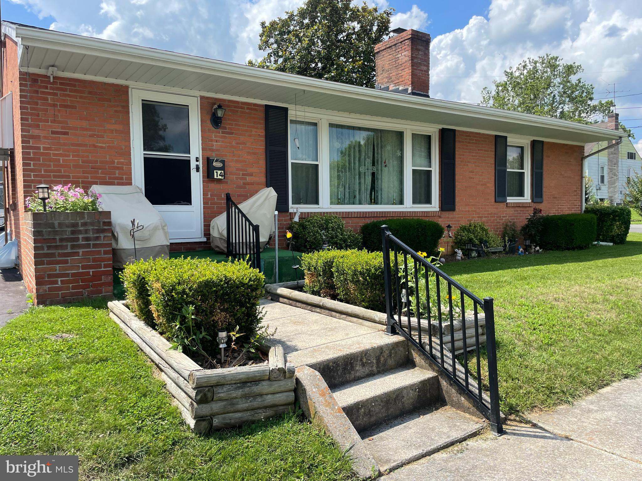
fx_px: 482
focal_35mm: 26
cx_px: 321
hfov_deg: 67.3
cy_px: 240
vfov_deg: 53.1
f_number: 1.6
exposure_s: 1/3300
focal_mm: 4.2
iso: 50
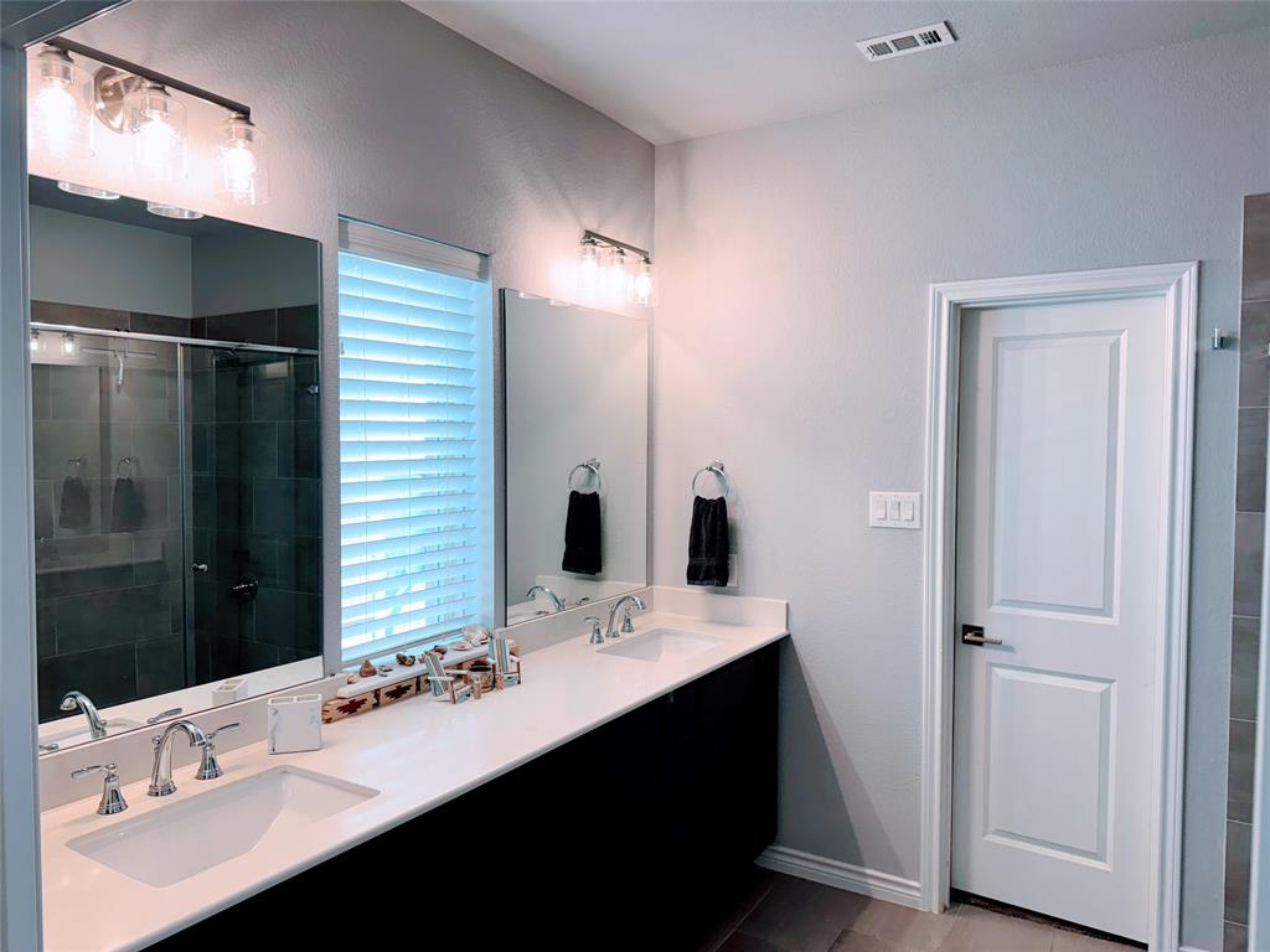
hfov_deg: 71.6
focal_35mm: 24
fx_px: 881
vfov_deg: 56.8
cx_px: 635
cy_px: 476
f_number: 1.78
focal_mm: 6.76
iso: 64
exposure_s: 1/120
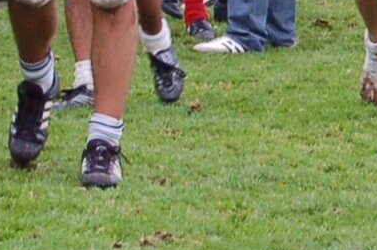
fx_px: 5038
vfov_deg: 2.8
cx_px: 671
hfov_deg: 4.2
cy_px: -257
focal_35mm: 482
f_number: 5.6
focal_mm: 55
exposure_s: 1/80
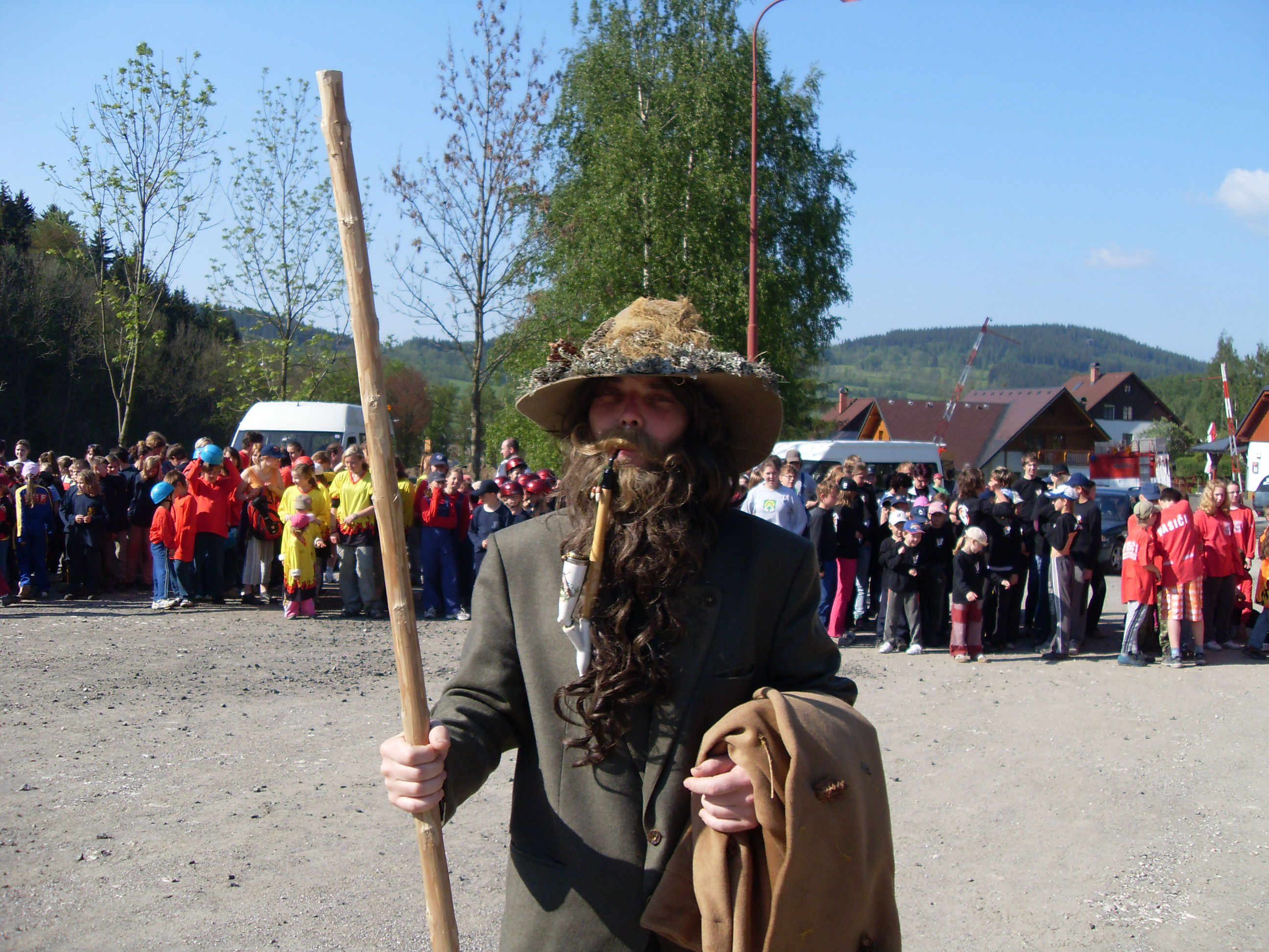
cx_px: 634
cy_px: 476
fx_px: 1356
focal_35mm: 37
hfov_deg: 50.1
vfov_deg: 38.7
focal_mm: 6.3
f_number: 7
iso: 80
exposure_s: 1/180
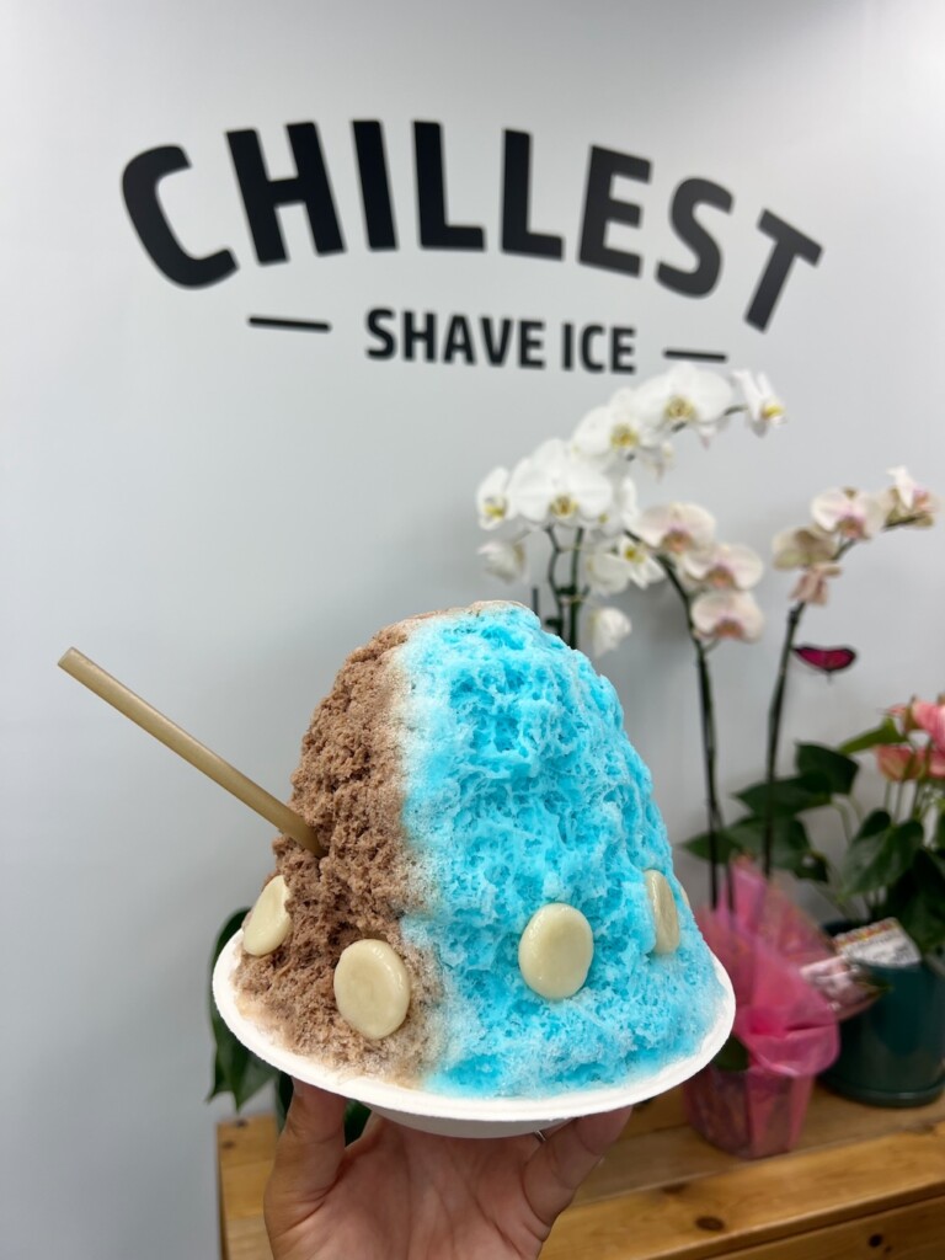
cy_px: 630
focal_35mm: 26
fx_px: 946
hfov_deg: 53.1
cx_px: 472
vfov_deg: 67.3
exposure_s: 1/157
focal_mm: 5.7
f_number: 1.5
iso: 40
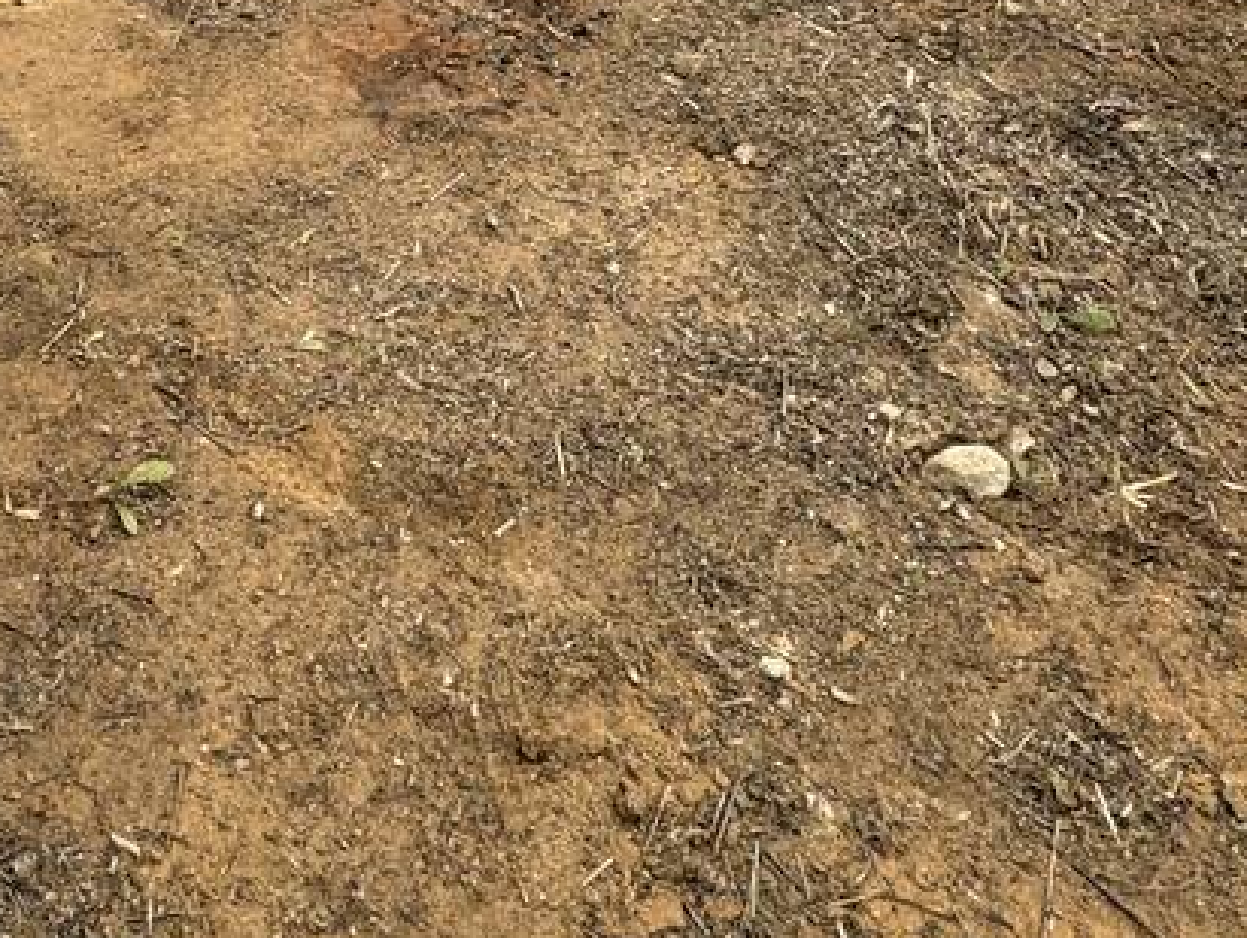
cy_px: -349
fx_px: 1767
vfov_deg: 24.9
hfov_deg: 37.6
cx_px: 264
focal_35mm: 49
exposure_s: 1/675
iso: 40
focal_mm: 2.22
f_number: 2.2
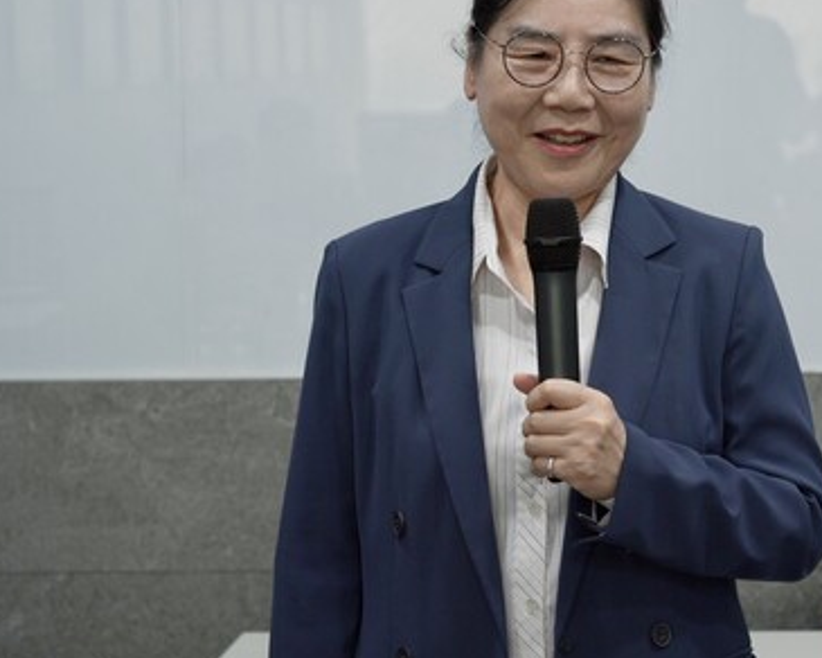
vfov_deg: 14.7
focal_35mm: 105
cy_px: 294
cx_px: 588
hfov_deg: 18.2
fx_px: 2554
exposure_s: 1/60
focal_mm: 68
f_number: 5
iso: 500
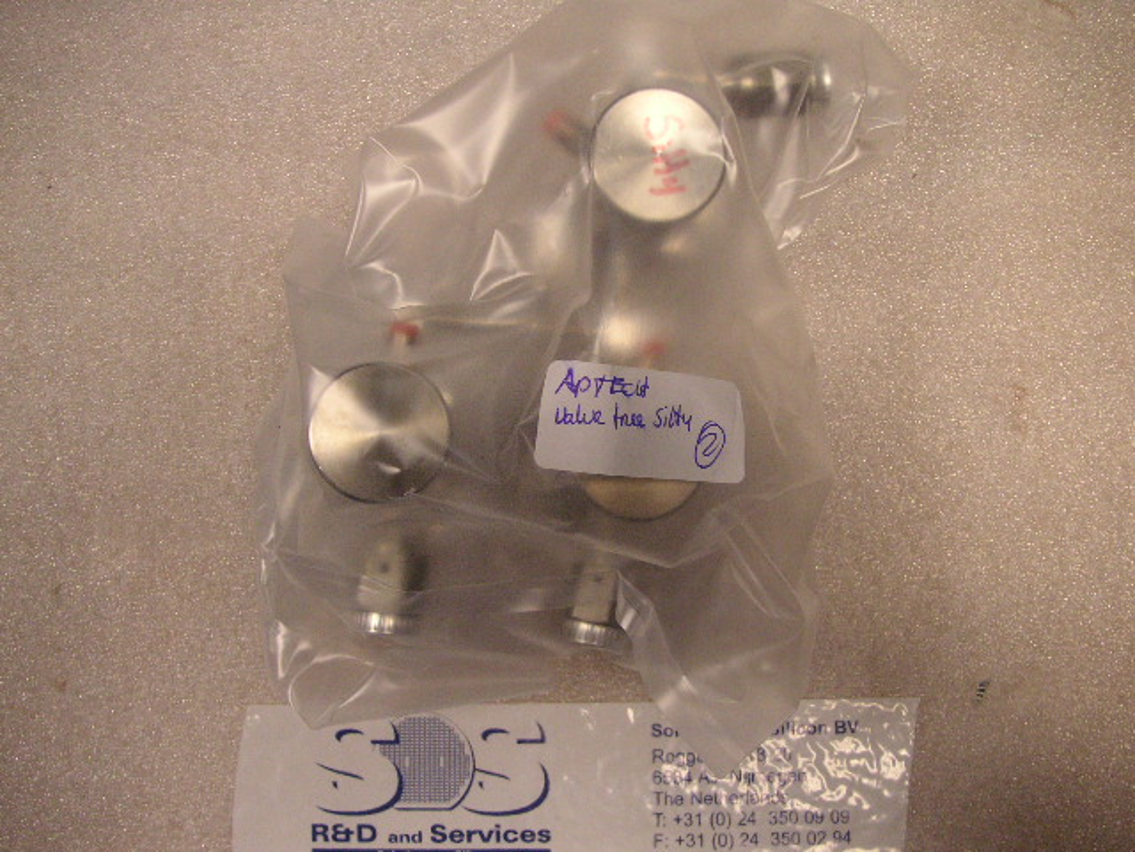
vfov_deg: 38.7
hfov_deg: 50.1
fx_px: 1213
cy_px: 426
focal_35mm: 37
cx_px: 568
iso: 100
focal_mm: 6.1
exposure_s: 1/45
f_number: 2.8
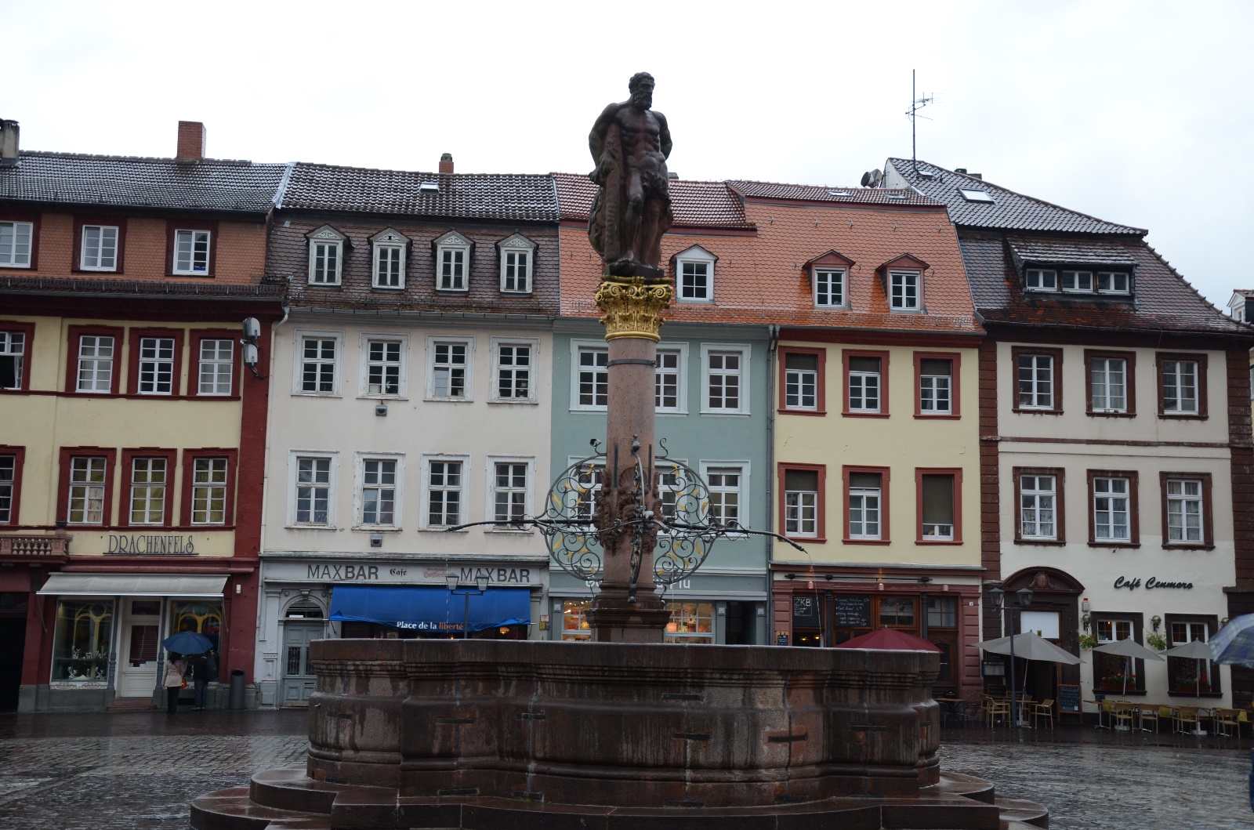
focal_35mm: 45
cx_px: 627
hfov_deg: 43.7
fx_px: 1564
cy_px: 415
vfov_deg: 29.7
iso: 250
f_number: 5.6
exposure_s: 1/125
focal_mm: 30
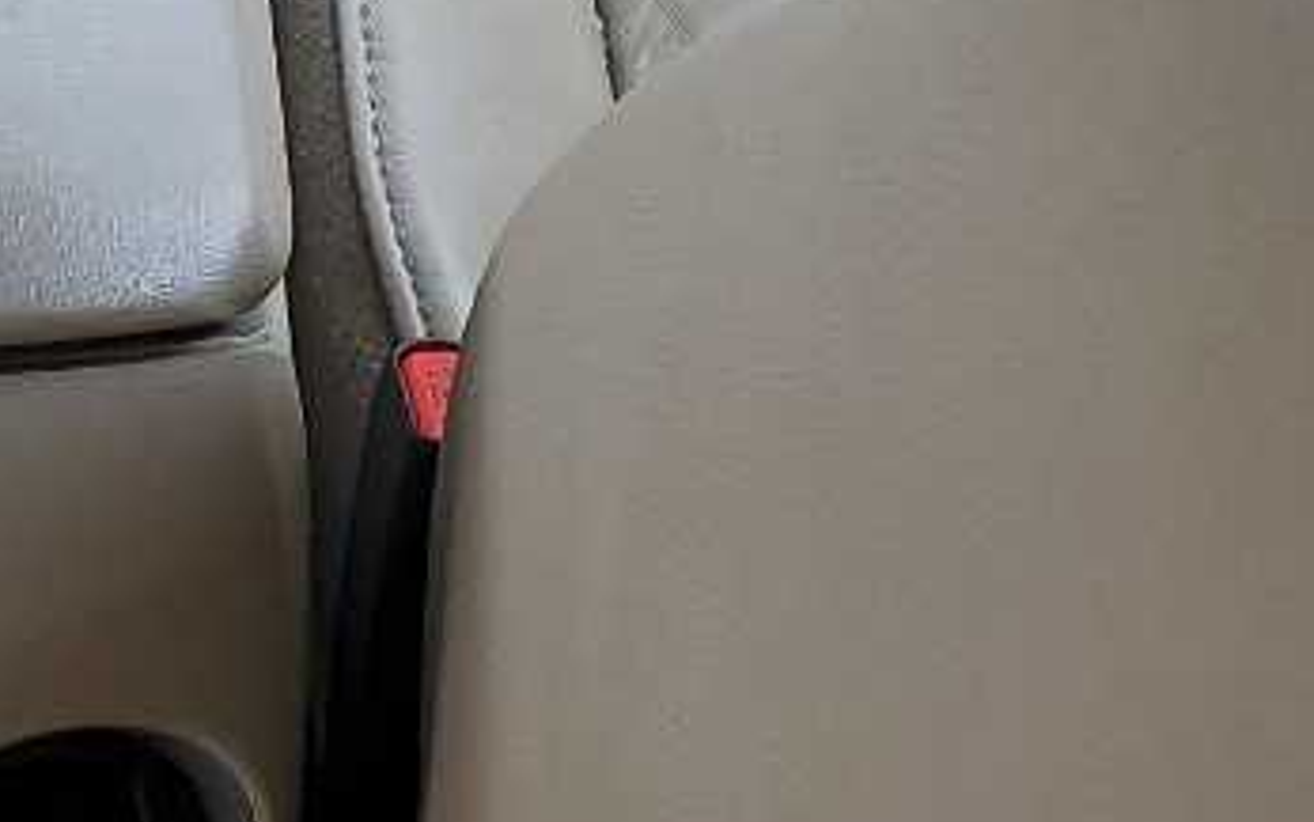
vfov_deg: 9.4
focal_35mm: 127
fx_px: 4549
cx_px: -553
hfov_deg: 15.4
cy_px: -1027
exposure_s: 1/250
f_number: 1.5
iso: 50
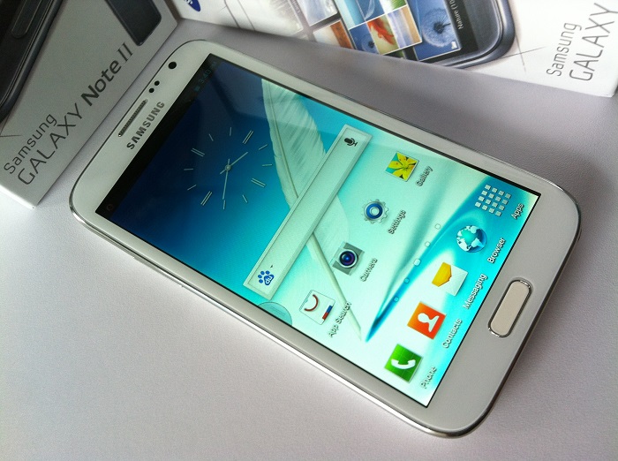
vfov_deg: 40.6
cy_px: 230
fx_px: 624
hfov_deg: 52.7
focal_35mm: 35
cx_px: 309
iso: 80
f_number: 2.8
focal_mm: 3.85
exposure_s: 1/24
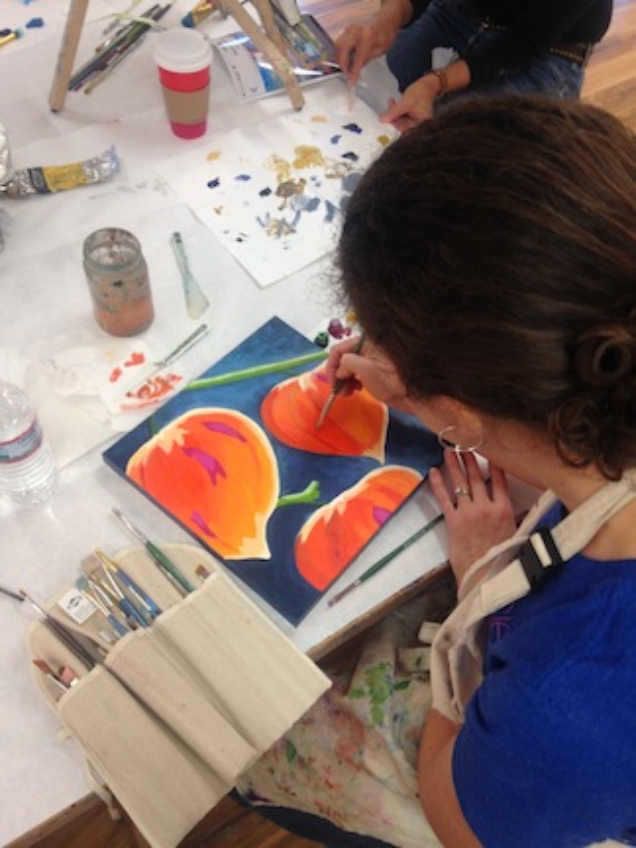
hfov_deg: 42.9
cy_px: 424
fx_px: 808
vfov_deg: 55.4
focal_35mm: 33
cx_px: 318
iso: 50
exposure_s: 1/20
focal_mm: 4.12
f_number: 2.4
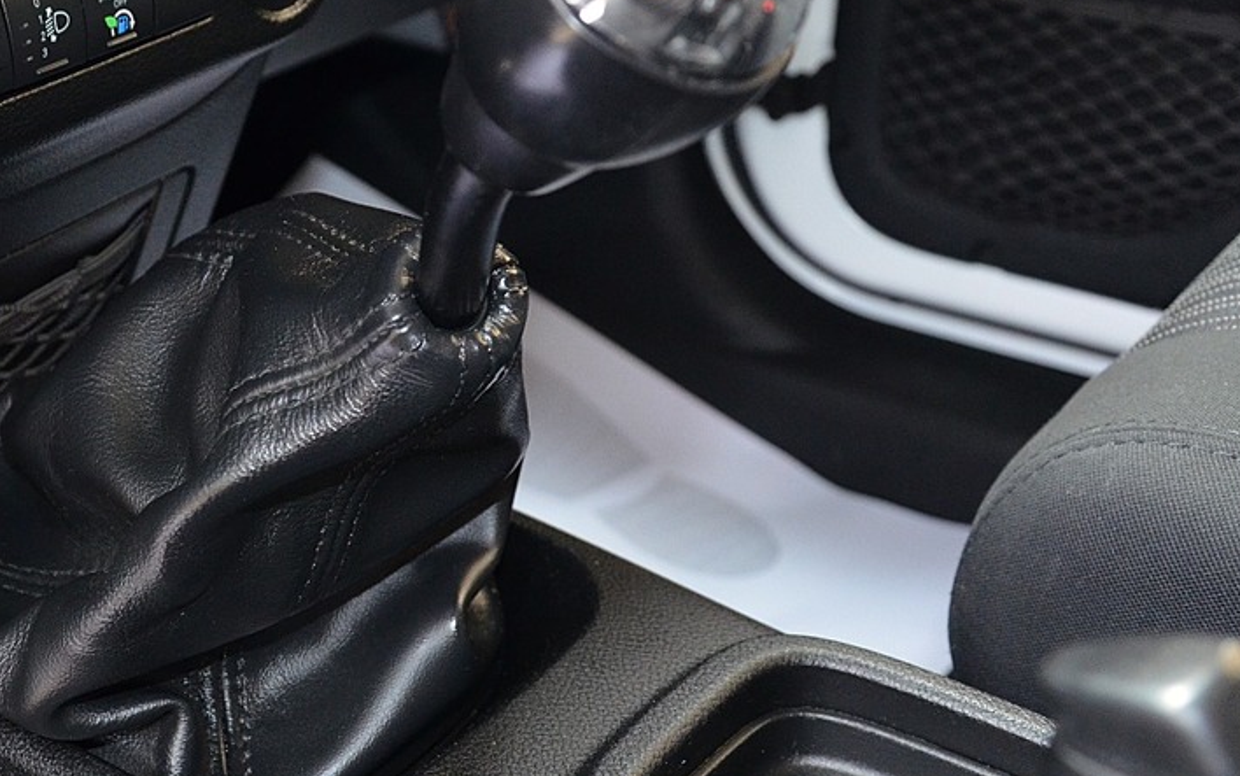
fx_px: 1958
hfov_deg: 34.1
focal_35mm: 58
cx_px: 250
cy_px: 450
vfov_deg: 22.4
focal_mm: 21
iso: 1250
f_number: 3.8
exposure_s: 1/60
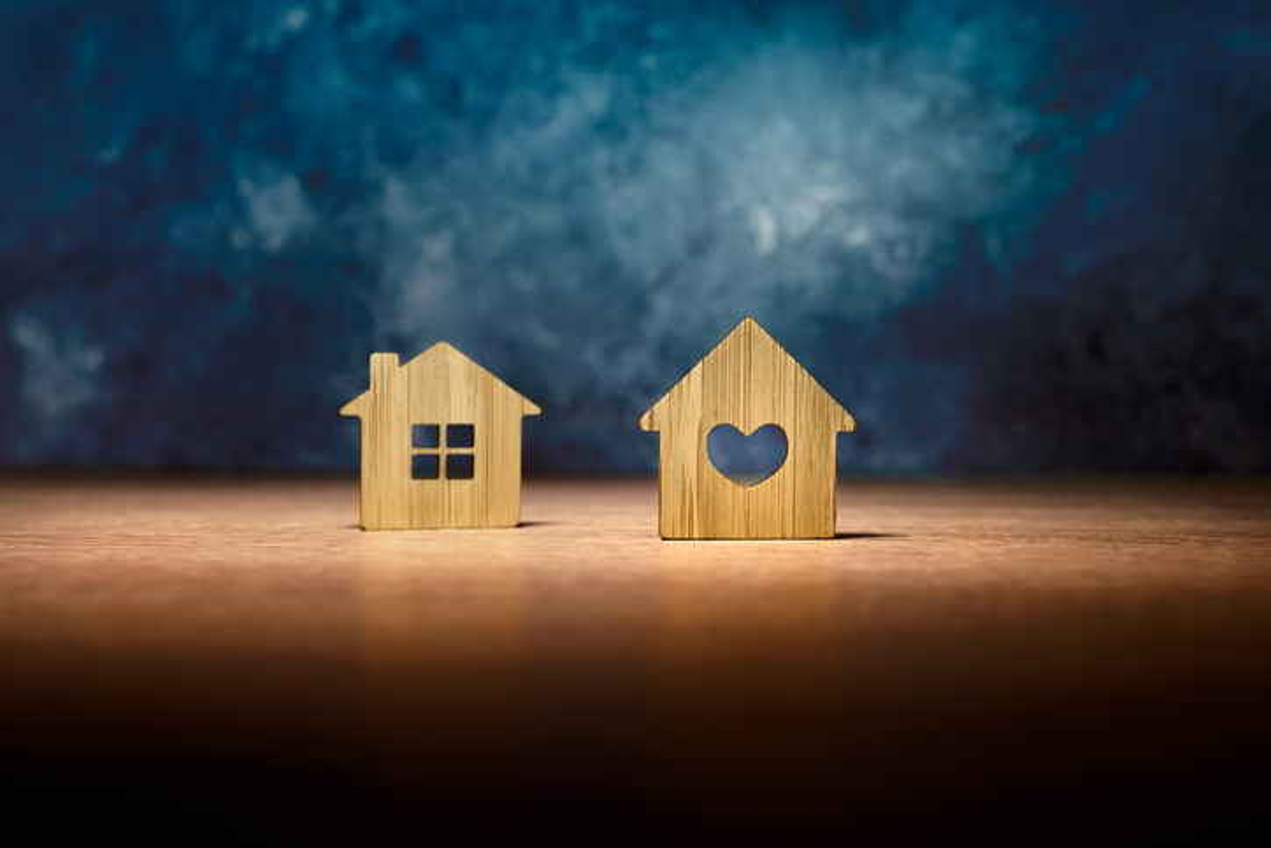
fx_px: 1236
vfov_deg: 37.9
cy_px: 424
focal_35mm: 35
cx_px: 636
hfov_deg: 54.4
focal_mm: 35
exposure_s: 1/125
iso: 400
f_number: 5.6
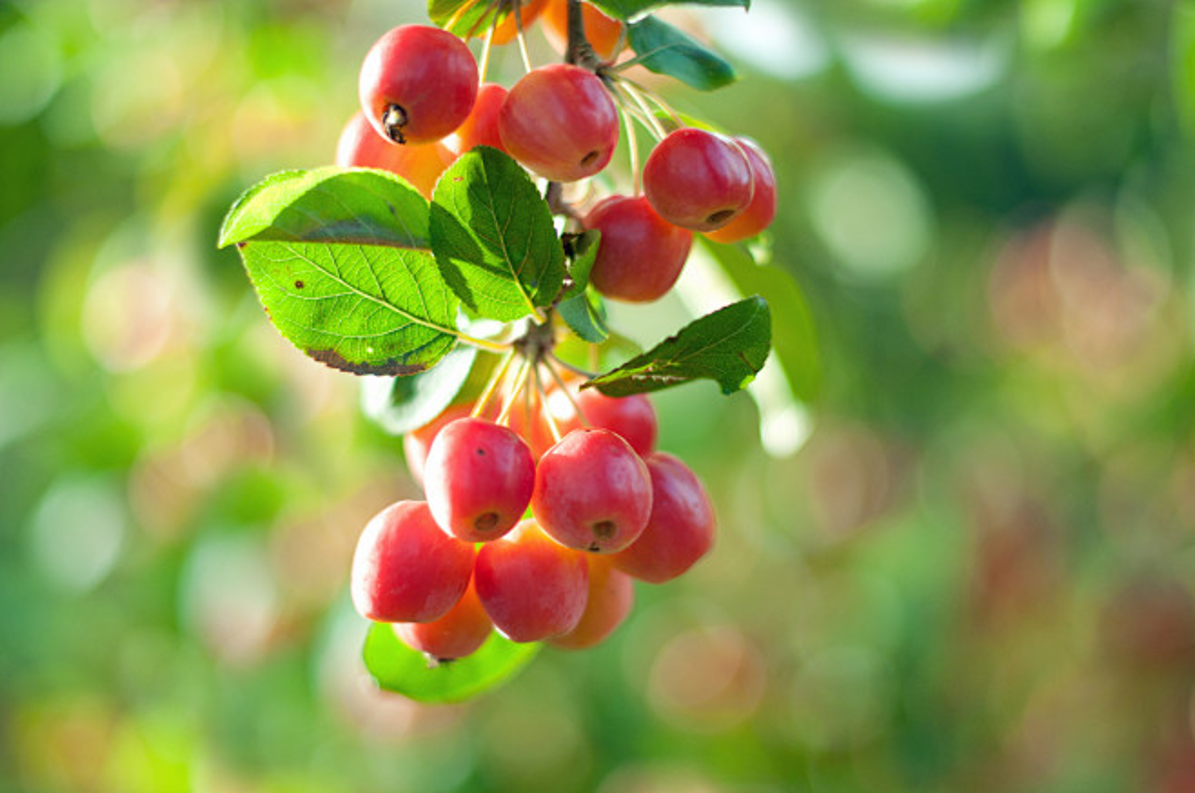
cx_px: 598
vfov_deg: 18.1
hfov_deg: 27.0
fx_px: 2486
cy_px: 396
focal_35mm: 75
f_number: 1.4
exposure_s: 1/800
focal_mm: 50
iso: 200
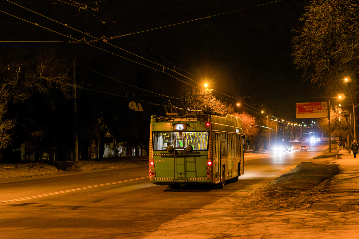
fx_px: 747
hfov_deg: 27.0
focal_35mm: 75
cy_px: 120
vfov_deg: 18.1
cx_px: 180
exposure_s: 1/125
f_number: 2.8
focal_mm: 50
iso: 3200
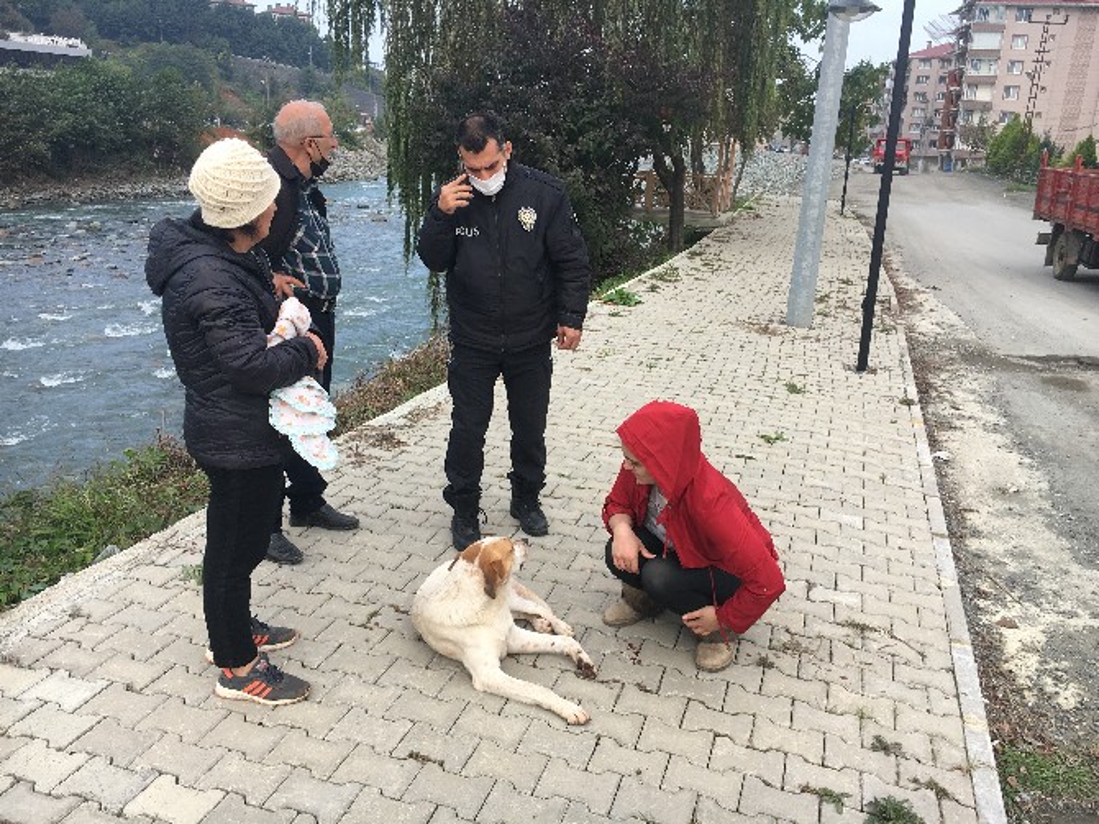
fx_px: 920
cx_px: 550
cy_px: 412
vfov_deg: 48.2
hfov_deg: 61.7
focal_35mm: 29
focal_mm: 4.15
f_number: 2.2
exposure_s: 1/425
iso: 25
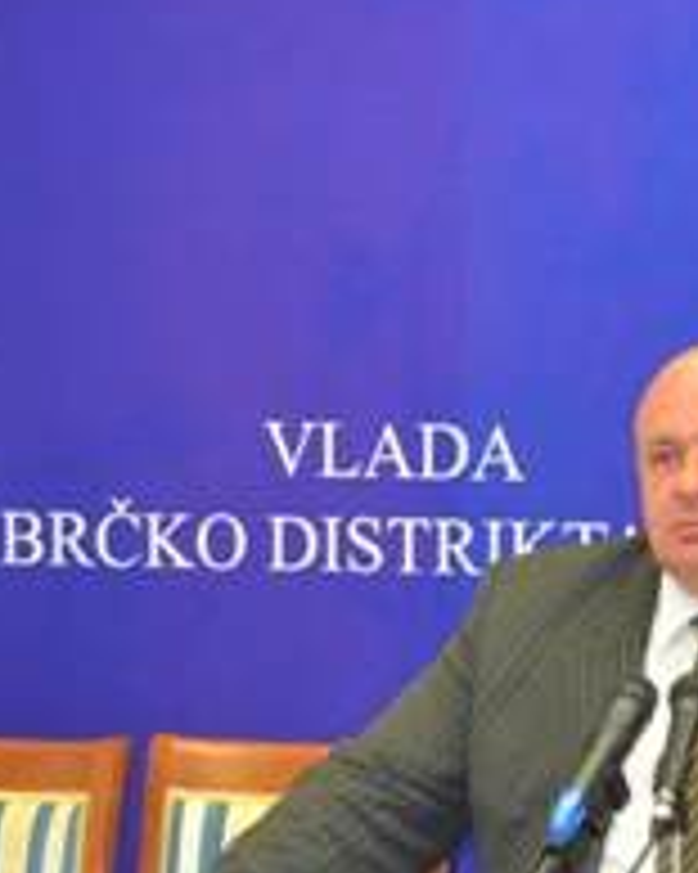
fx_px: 4201
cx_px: 761
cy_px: 542
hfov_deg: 9.4
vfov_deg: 11.9
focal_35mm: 163
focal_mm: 35
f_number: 5
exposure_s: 1/60
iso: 1600
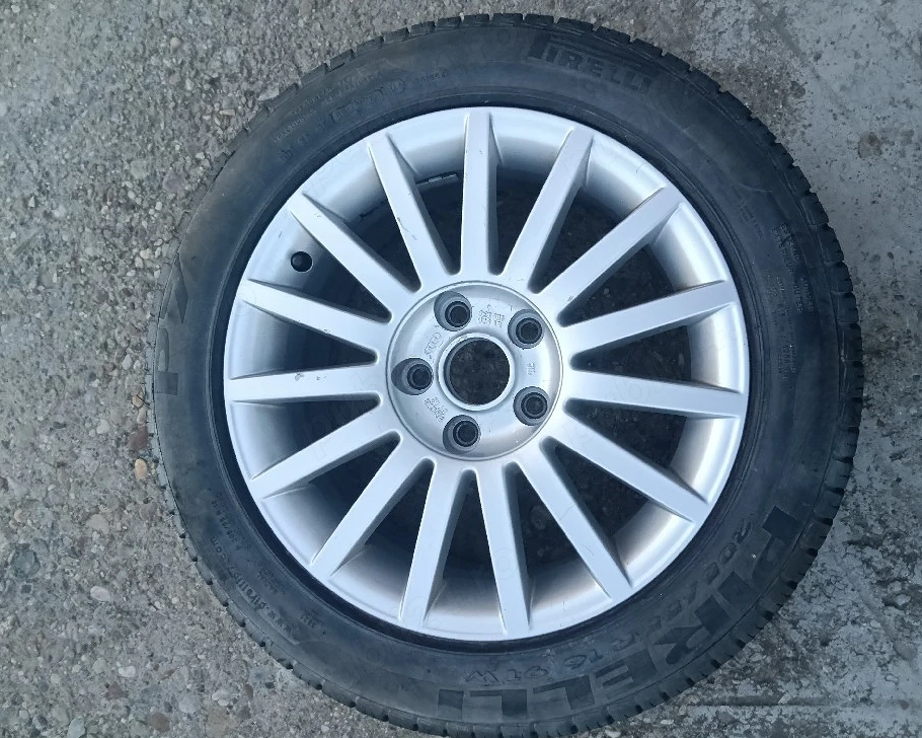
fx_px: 791
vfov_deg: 50.0
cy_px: 375
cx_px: 476
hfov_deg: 60.4
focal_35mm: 29
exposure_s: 1/33.3
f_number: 1.8
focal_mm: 3.98
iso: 500
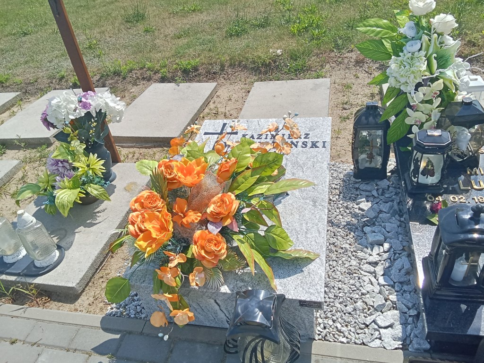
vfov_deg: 51.4
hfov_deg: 65.3
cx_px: 242
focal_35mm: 27
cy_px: 182
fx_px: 378
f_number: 2
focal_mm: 2.79
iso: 101
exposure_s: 1/1901
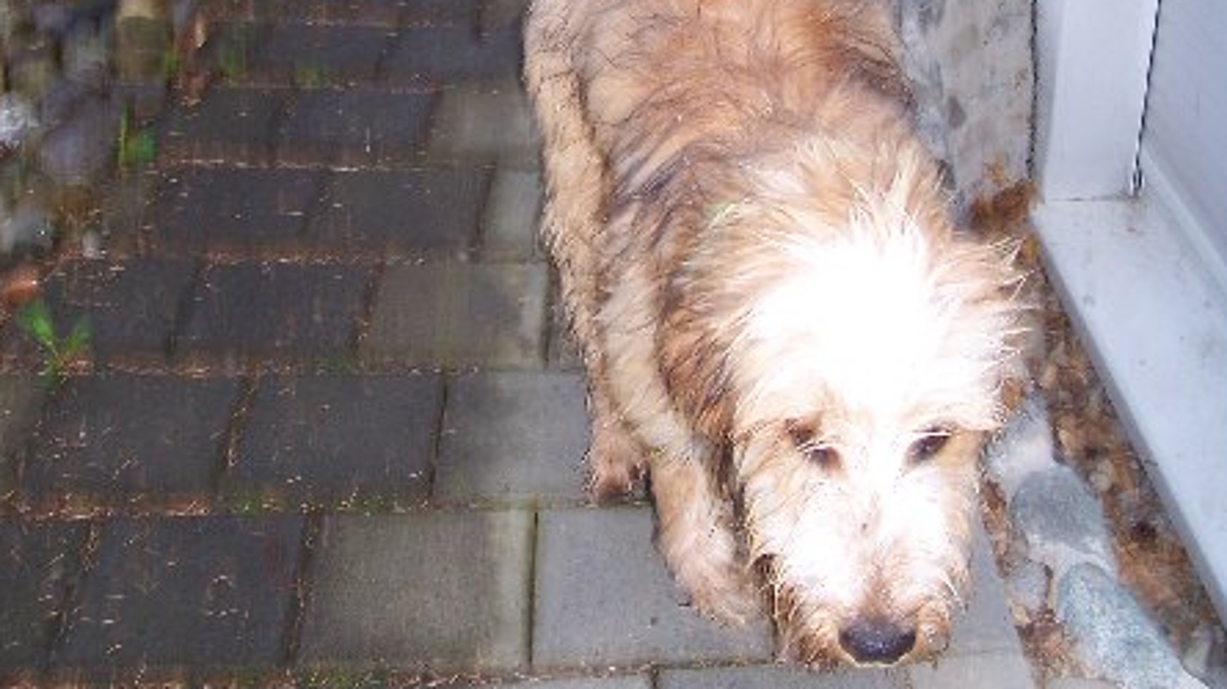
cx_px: 609
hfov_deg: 41.3
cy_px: 39
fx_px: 1626
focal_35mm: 50
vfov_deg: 23.2
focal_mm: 5.6
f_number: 2.7
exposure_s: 1/60
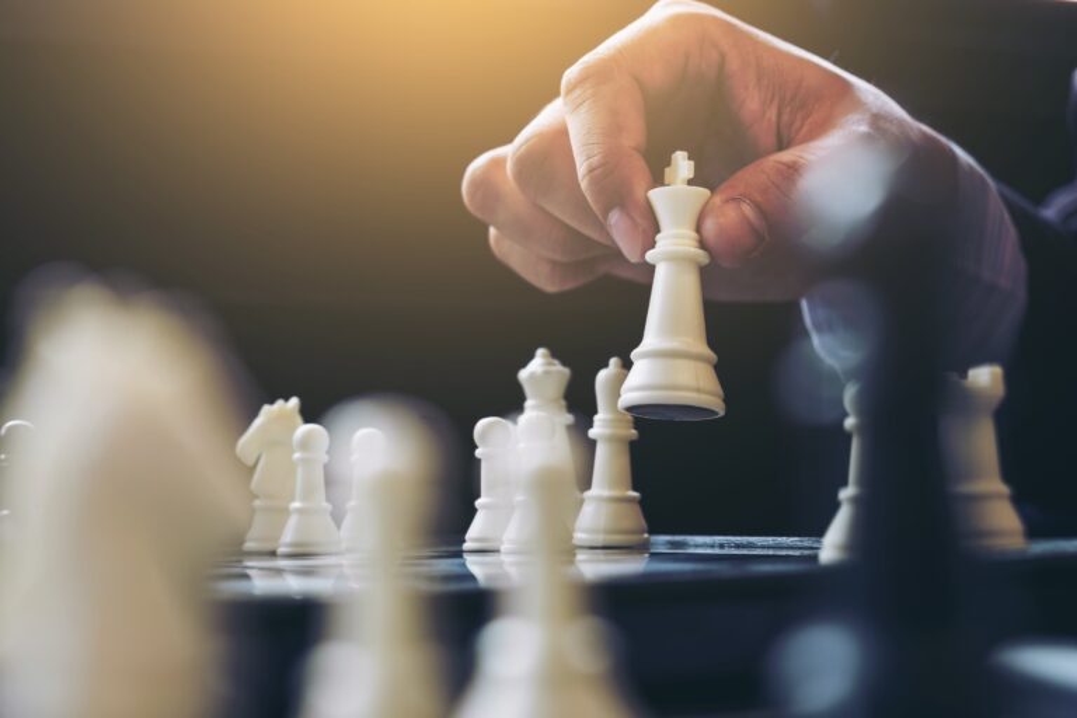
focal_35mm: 64
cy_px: 359
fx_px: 1915
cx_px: 538
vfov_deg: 21.2
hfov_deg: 31.4
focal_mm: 42.5
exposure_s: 1/100
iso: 320
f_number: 4
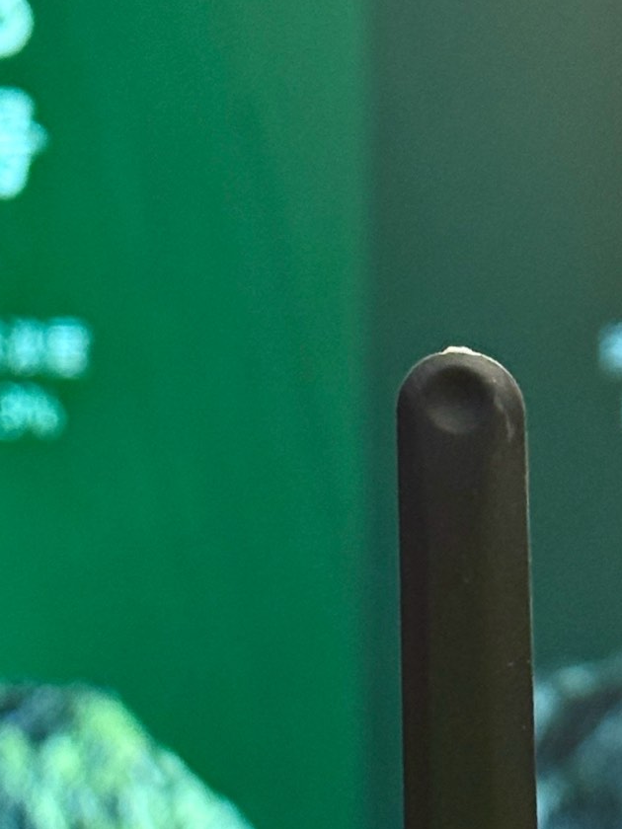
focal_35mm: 156
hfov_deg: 9.5
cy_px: 1108
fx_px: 3737
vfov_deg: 12.2
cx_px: 458
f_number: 1.78
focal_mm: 6.76
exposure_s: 1/50
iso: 250
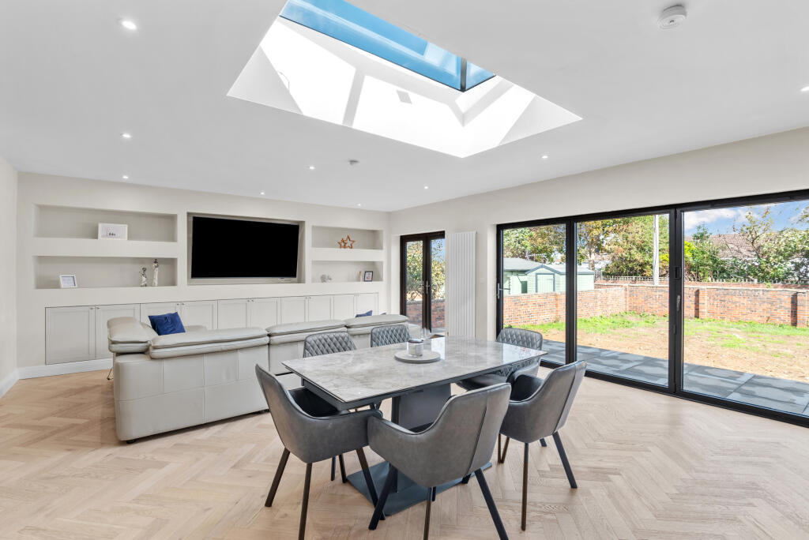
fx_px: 360
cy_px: 270
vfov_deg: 73.8
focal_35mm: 16
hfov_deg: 96.7
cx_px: 404
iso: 250
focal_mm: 16
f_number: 9
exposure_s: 1/13
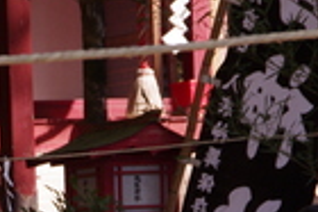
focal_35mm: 284
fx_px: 2504
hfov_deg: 7.2
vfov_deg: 4.8
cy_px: 366
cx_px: -68
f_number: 9
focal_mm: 53
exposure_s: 1/250
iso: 400
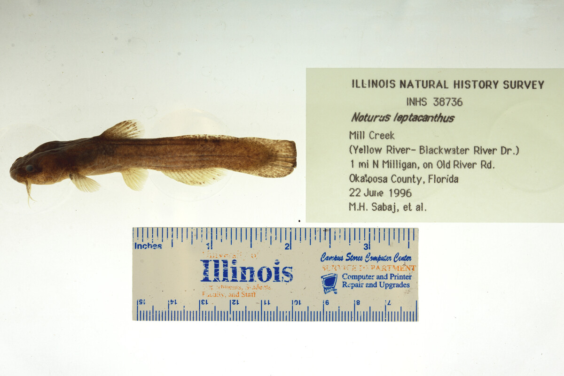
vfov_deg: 22.6
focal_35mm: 60
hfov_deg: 33.4
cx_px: 282
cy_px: 188
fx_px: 940
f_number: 10
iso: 100
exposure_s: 1/200
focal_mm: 60
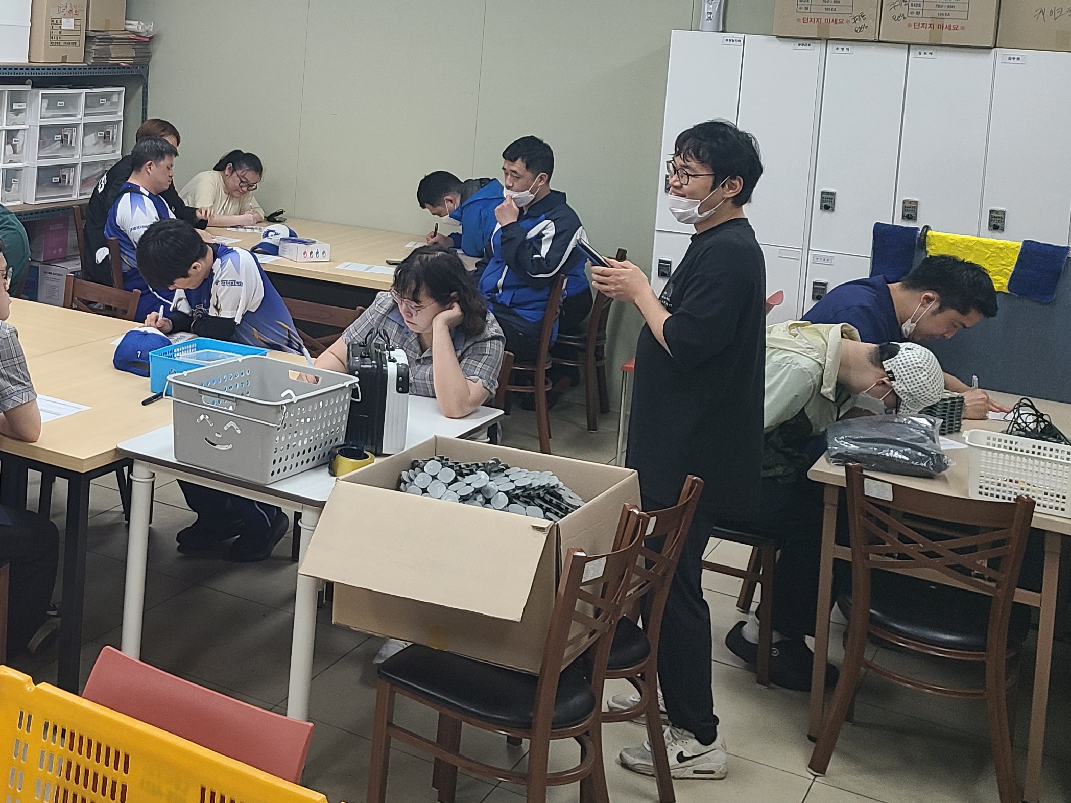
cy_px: 92
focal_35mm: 50
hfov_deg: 35.3
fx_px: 1547
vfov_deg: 28.1
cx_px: 55
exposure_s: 1/60
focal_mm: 5.4
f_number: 1.8
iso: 100
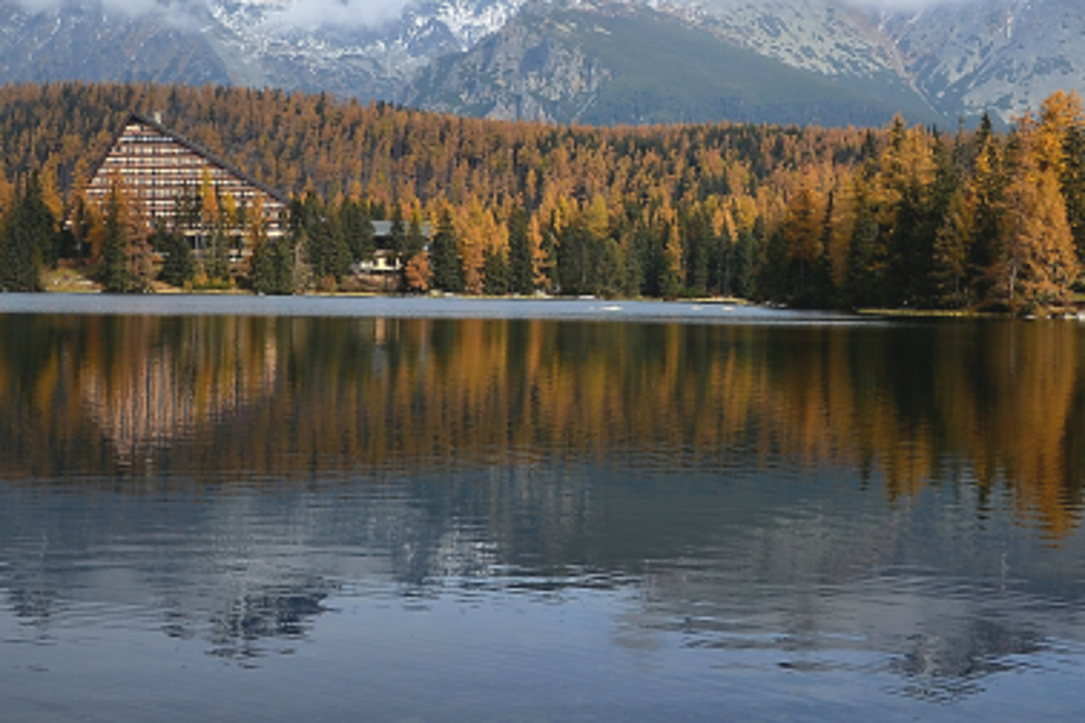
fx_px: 1838
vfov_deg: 22.1
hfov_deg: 32.8
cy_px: 205
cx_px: 666
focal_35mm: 61
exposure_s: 1/320
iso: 100
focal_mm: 24
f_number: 3.8
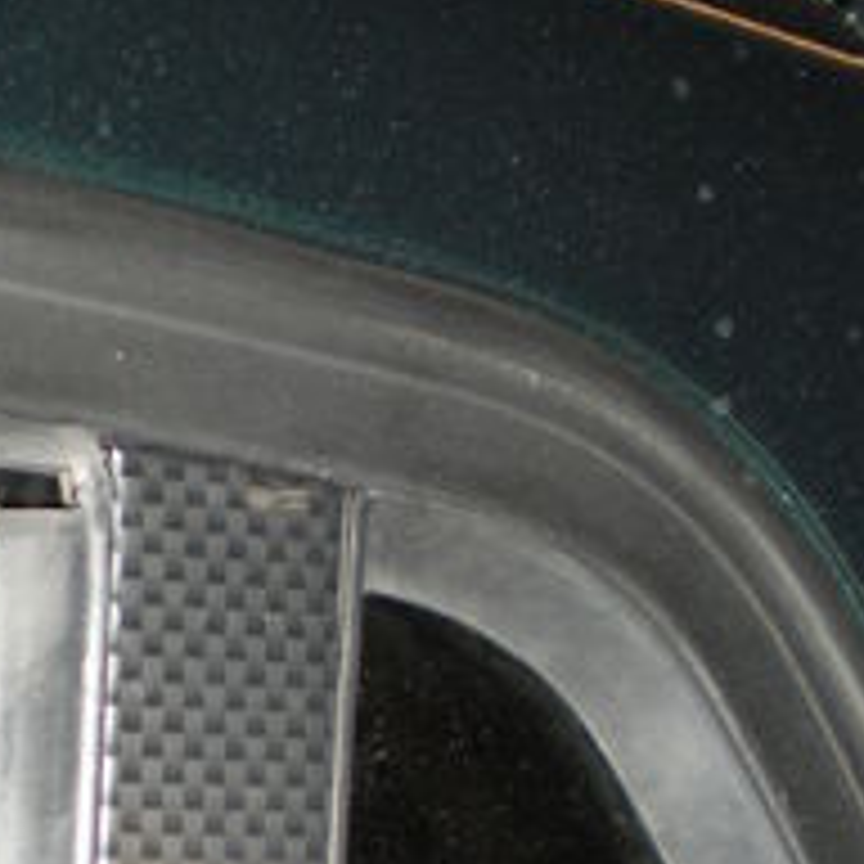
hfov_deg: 15.4
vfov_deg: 15.1
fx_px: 3163
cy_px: 986
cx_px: 81
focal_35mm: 112
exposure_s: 1/60
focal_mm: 6.3
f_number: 3.1
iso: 64
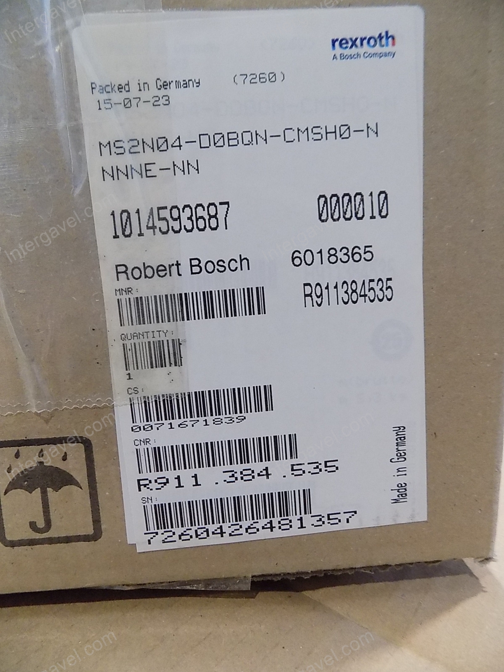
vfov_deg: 73.9
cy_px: 336
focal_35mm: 23
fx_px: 446
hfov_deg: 58.9
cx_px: 252
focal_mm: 4
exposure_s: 1/30
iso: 400
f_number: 3.1
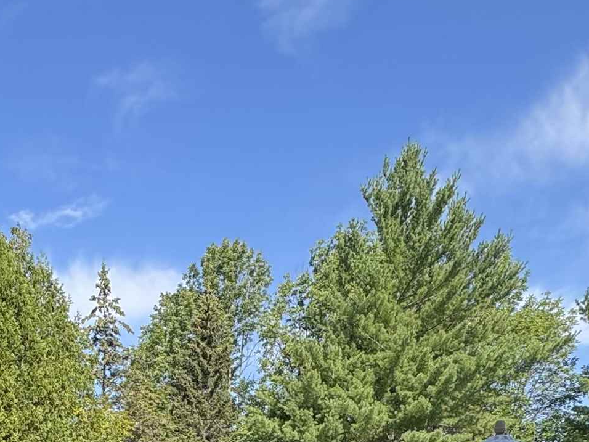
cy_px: 661
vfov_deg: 24.8
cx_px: 161
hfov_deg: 41.1
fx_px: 766
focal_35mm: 45
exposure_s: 1/476
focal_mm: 2.22
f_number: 2.2
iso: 40
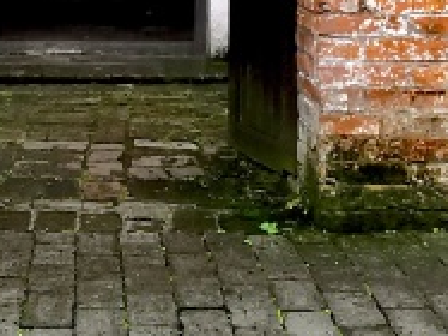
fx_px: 1410
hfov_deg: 17.9
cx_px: 69
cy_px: -166
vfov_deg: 12.9
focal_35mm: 109
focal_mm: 2.23
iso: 50
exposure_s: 1/680
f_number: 2.2
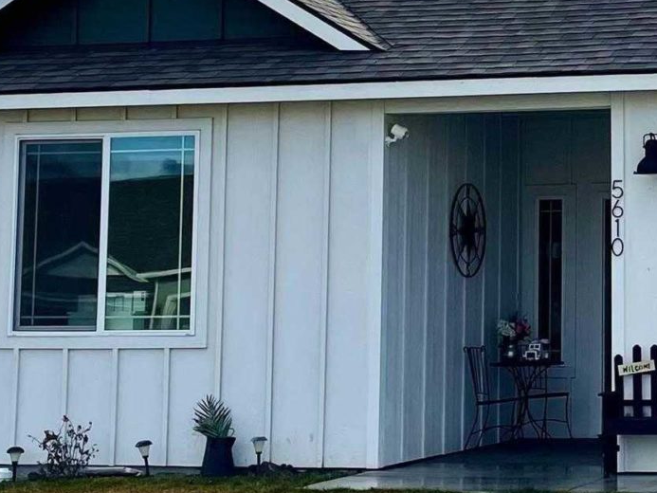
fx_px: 1822
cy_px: 140
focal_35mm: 96
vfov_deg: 15.4
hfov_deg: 19.5
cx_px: 745
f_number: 1.6
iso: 32
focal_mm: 4.2
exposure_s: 1/4831
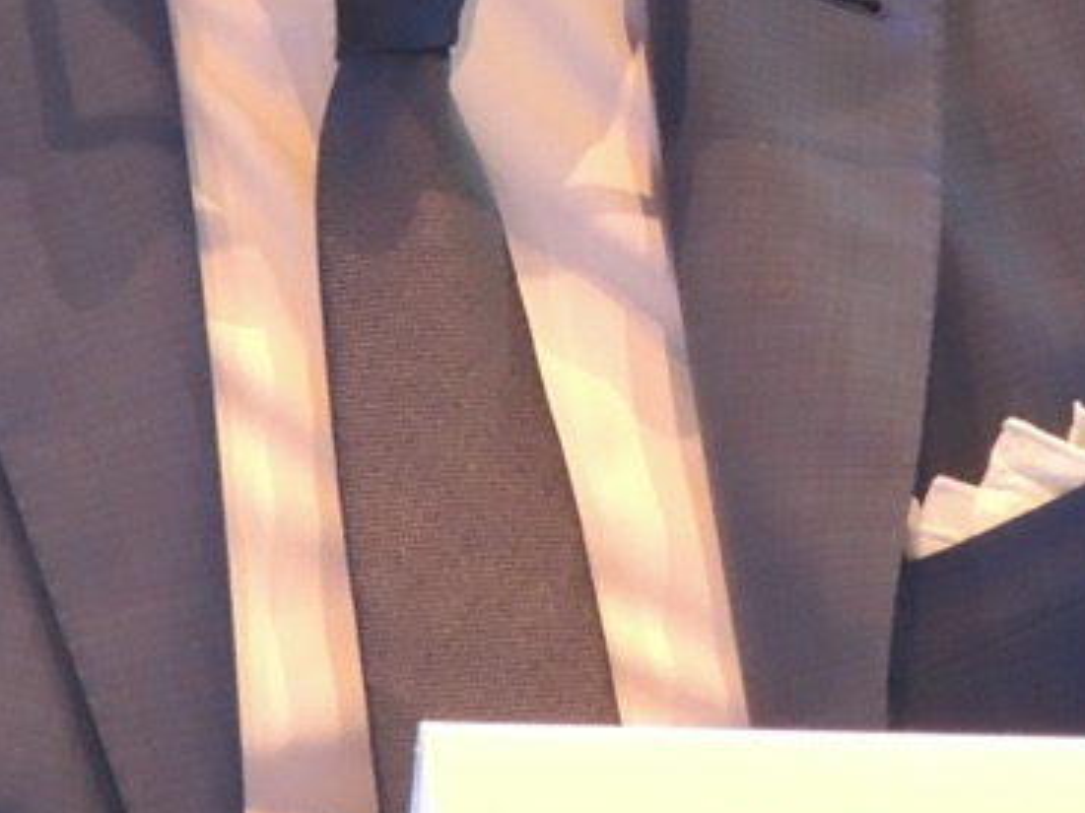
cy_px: -331
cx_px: 488
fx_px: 61445
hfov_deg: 1.0
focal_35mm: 1961
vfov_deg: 0.8
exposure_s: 1/15
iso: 900
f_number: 4.9
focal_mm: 107
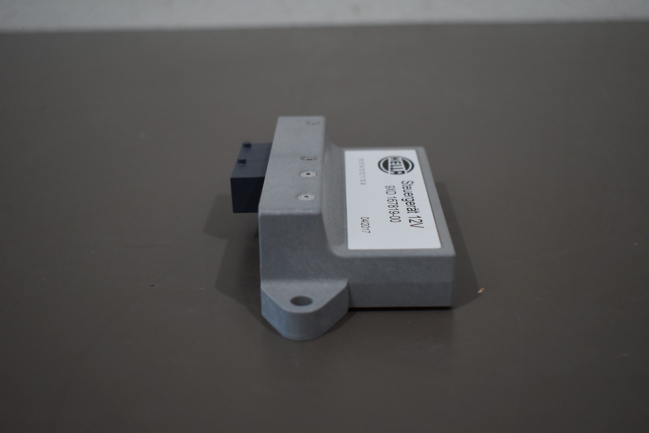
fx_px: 865
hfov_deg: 41.1
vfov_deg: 28.1
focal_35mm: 48
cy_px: 216
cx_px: 324
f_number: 4.5
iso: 560
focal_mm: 32
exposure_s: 1/250
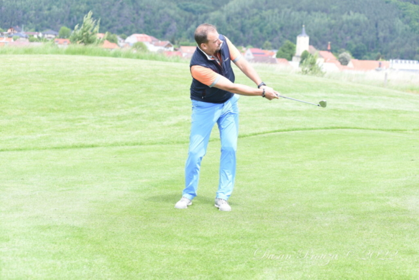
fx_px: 932
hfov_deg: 25.3
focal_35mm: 80
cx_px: 210
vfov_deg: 17.1
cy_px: 140
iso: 400
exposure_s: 1/1000
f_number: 5.6
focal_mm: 80
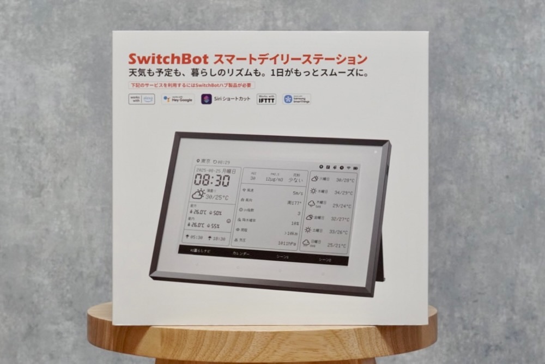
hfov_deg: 37.8
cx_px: 272
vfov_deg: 25.8
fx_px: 795
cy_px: 182
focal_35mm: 52
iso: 2000
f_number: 5.6
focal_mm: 35
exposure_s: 1/60
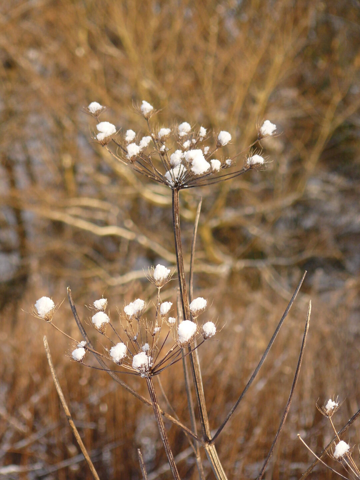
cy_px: 240
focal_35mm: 147
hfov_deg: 10.1
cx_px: 180
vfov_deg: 13.4
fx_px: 2038
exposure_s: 1/250
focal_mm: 24.6
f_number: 3.3
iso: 100
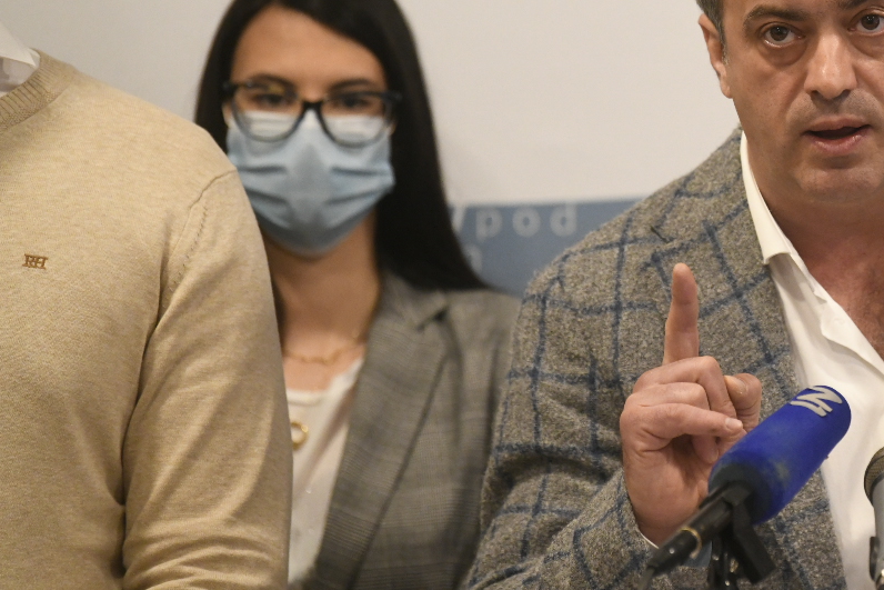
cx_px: 877
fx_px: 8497
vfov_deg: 4.0
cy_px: 120
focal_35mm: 346
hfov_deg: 5.9
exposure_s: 1/200
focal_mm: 170
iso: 3200
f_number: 2.8
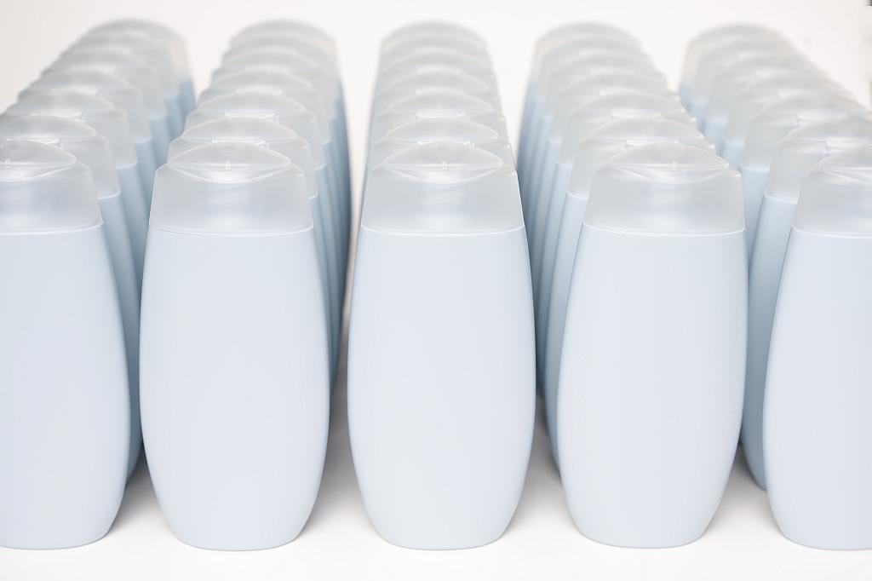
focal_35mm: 70
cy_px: 290
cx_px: 436
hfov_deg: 28.9
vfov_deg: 19.4
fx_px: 1695
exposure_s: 1/60
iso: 250
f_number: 6.3
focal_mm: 70
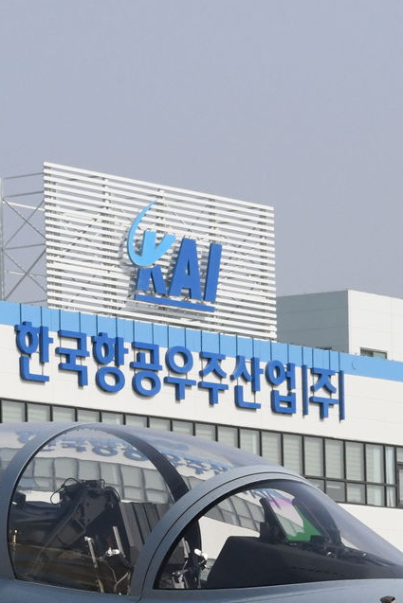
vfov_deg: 8.5
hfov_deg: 5.6
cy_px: 540
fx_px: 4044
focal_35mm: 241
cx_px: -202
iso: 1100
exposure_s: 1/1250
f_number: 18
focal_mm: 60
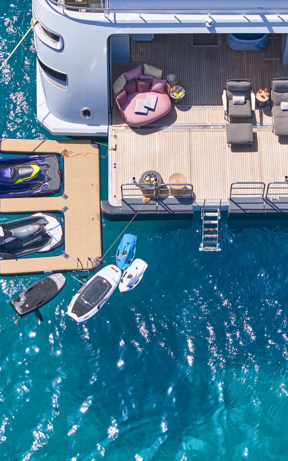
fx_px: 1256
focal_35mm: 100
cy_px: 233
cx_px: 197
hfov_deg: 13.1
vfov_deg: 20.8
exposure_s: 1/240
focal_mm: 19.35
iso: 100
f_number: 2.8
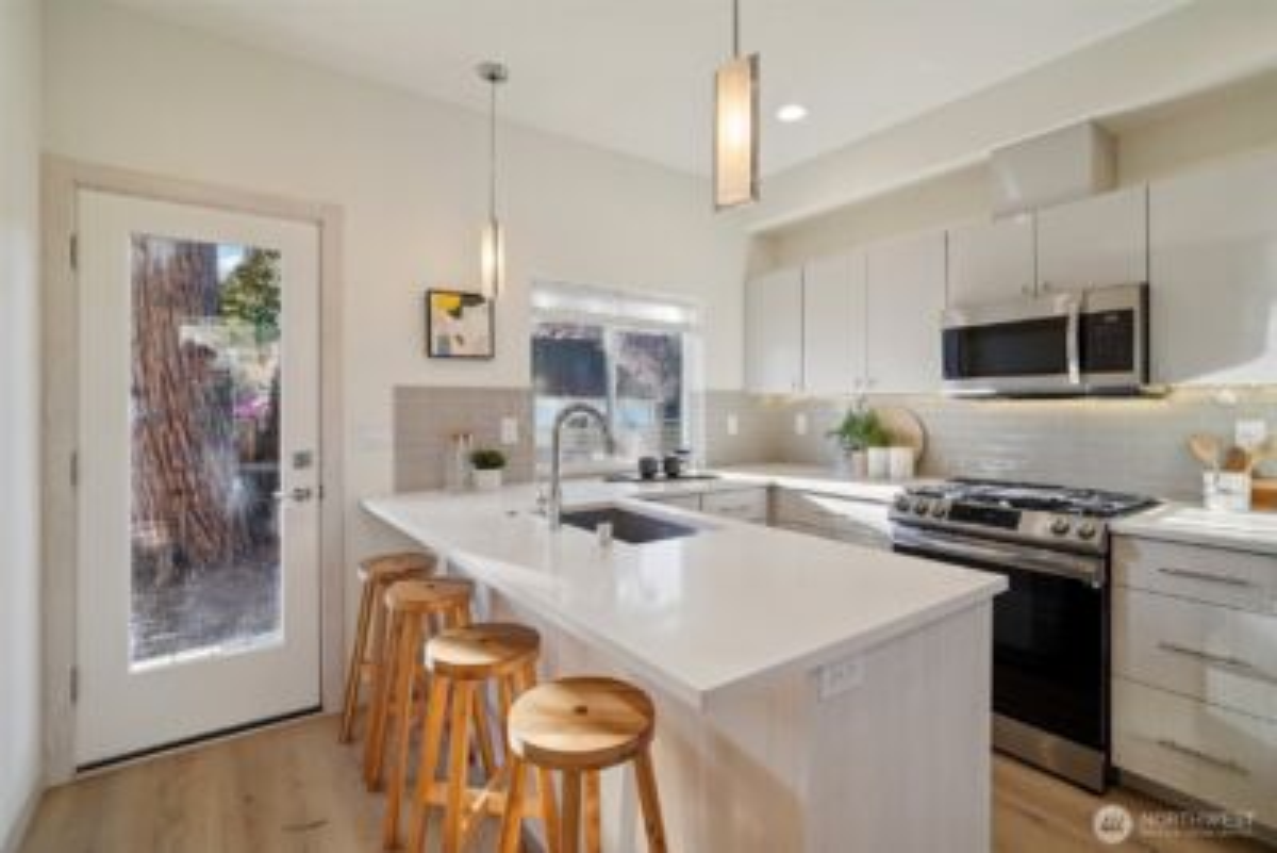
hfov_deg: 96.7
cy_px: 426
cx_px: 638
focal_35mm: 16
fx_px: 568
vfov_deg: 73.8
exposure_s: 1/125
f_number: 8
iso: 1600
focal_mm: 16
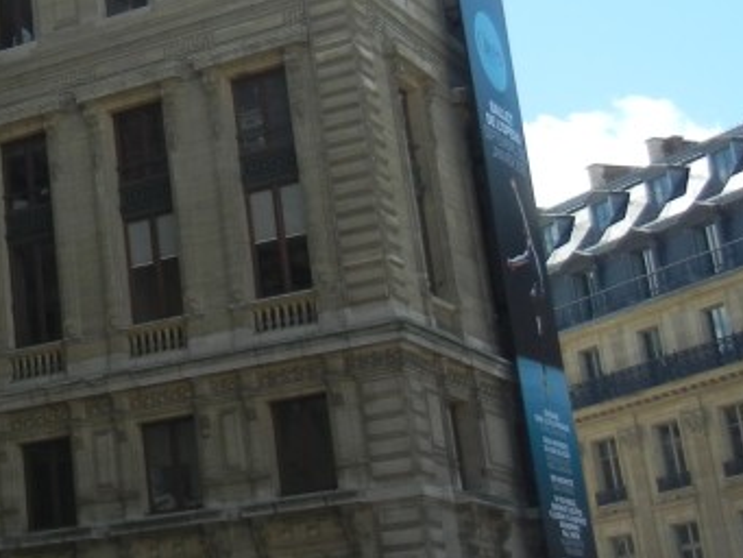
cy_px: 122
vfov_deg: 16.3
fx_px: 1932
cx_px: -115
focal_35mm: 90
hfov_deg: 20.5
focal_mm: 5.4
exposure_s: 1/270
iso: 160
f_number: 7
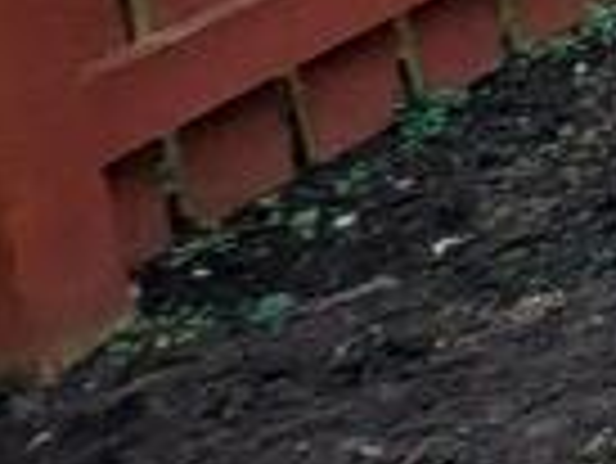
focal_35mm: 105
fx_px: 1870
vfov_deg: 10.9
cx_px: 2293
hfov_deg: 8.9
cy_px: -804
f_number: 2.2
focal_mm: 1.83
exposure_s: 1/50
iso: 104
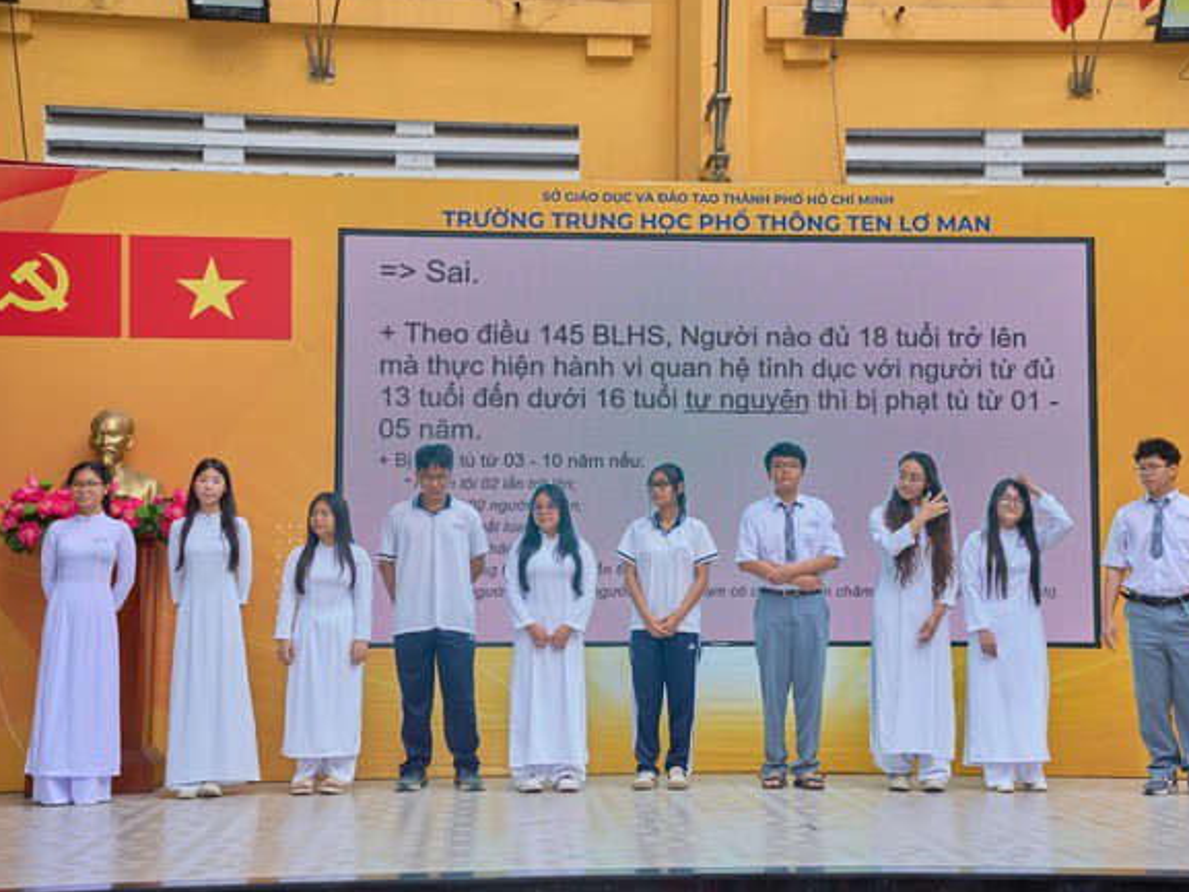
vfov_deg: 22.3
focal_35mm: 66
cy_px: 443
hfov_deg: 29.4
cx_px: 672
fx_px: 2267
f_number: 4
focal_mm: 60
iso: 50
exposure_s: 1/100
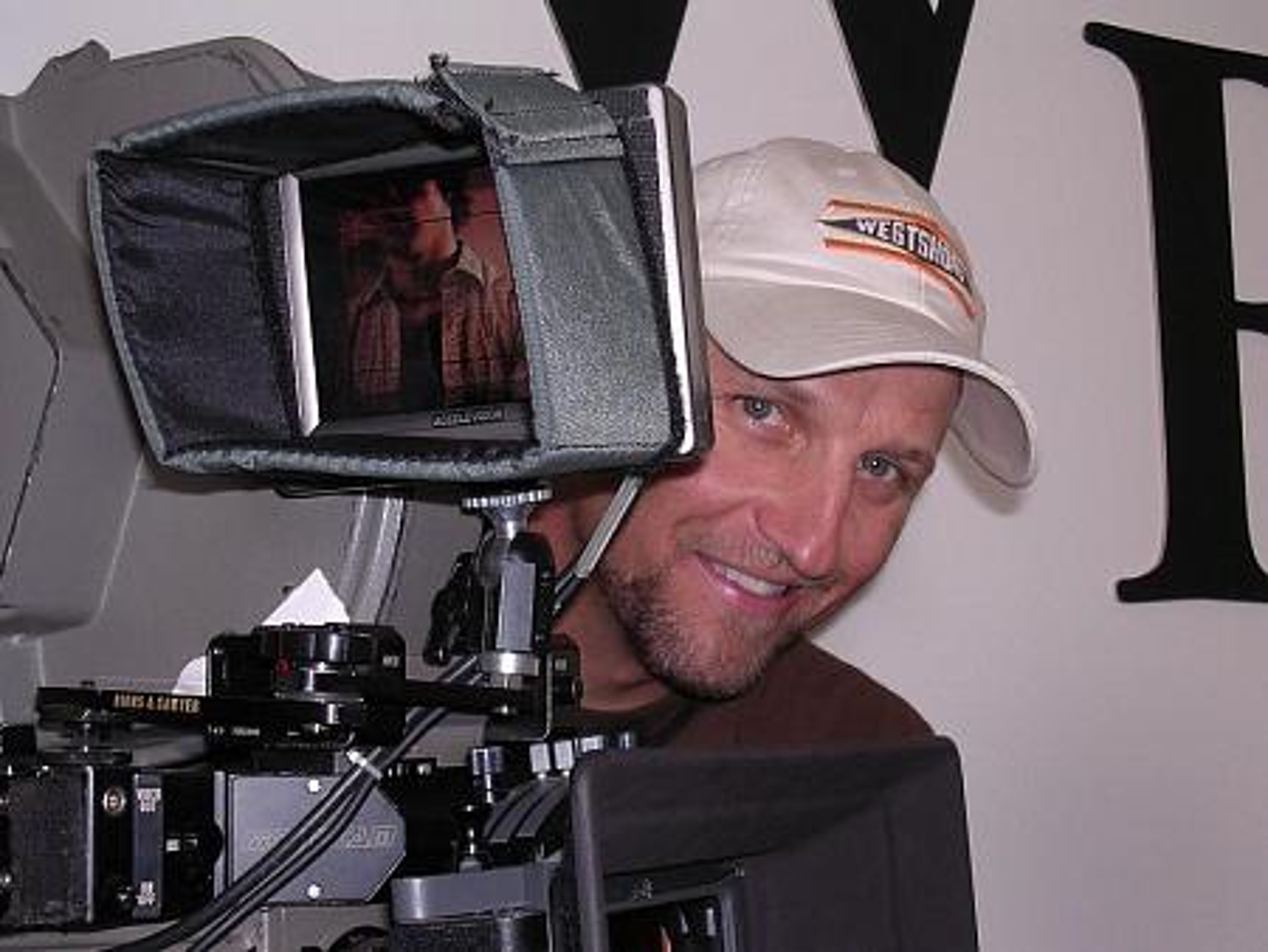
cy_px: 476
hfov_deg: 32.2
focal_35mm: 60
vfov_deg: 24.4
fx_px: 2199
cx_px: 634
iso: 100
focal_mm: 9.1
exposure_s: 1/60.1
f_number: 3.4
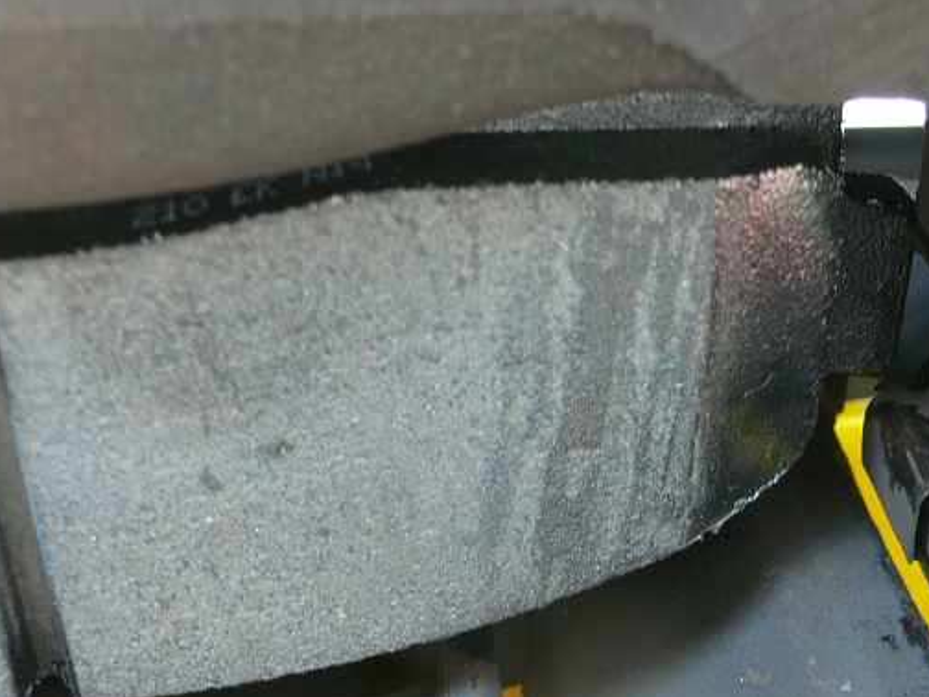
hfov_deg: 34.7
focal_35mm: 54
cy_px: 538
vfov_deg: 26.6
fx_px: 1449
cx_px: 715
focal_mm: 6.3
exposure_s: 1/30
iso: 125
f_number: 2.8
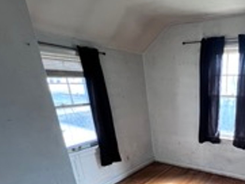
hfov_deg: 63.6
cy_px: 141
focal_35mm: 23
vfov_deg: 55.6
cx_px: 214
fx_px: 163
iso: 250
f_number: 1.8
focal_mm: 1.57
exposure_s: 1/86
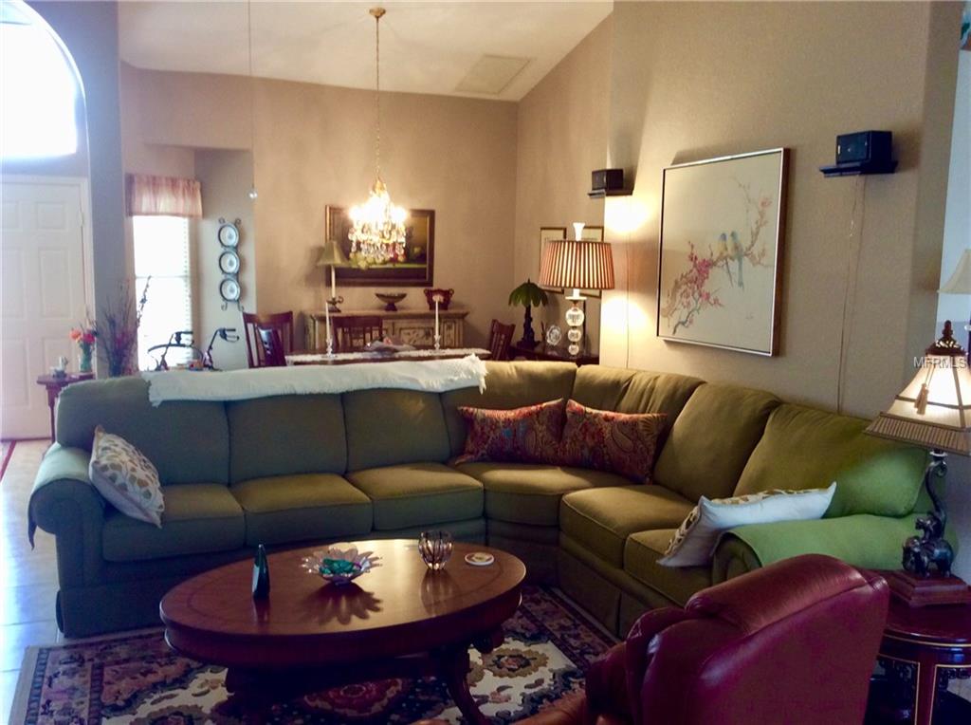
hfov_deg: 56.9
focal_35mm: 32
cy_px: 362
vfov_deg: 44.0
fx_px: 896
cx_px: 486
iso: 80
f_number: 2.4
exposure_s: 1/25
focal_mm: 3.3
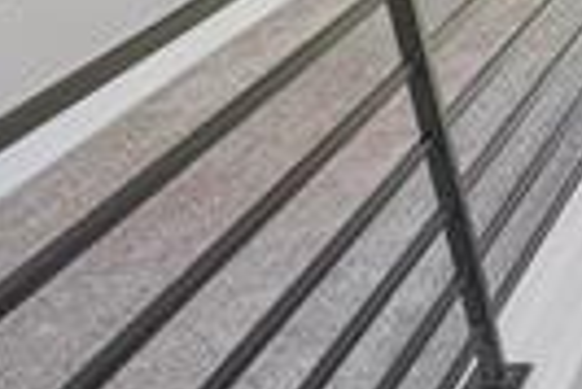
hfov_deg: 20.6
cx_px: 967
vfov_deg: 17.2
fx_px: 1246
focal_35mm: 77
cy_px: 428
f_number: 6.3
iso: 250
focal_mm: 16
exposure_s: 1/10
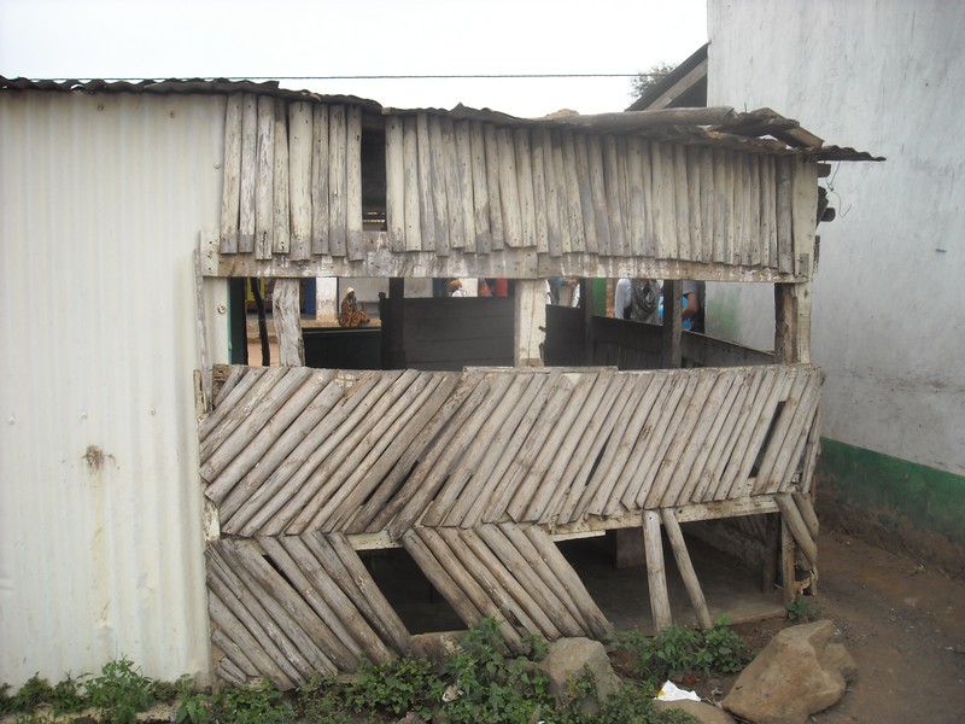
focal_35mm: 35
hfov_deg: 52.6
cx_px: 482
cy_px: 362
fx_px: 976
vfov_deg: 40.7
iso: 64
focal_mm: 5.7
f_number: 5.6
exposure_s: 1/125
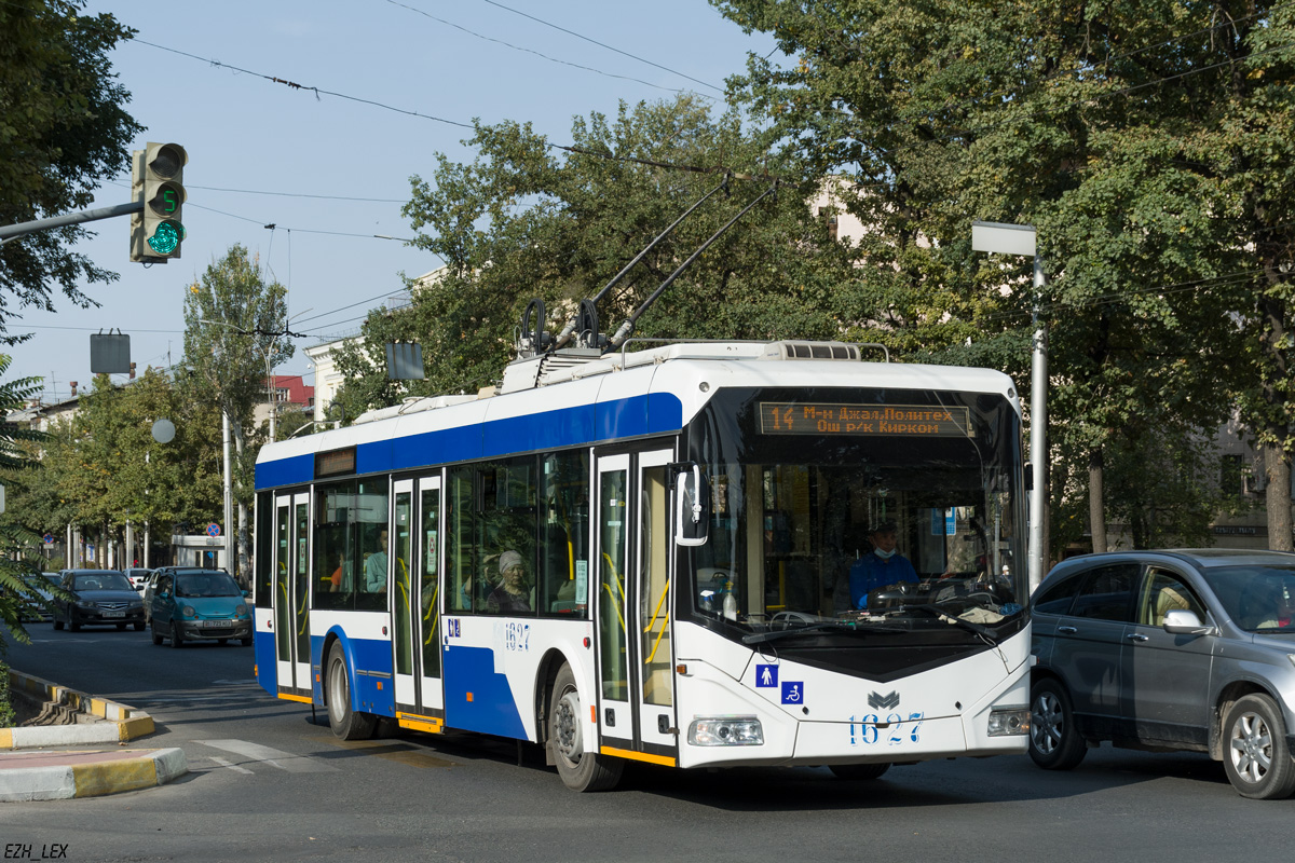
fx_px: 1870
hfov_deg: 38.2
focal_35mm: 52
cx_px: 648
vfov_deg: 26.0
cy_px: 432
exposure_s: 1/640
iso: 125
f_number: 5.6
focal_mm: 35
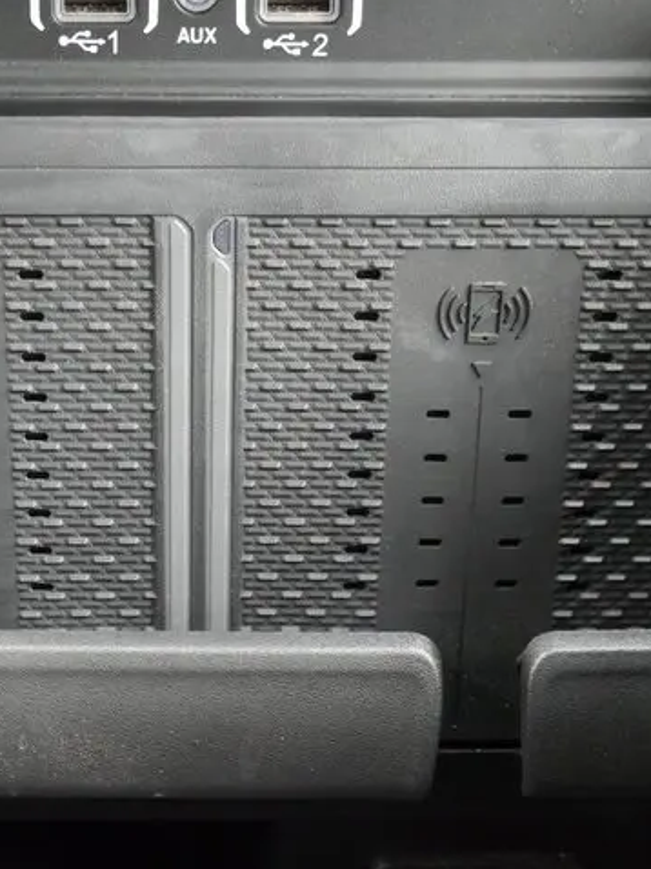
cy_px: 434
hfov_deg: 21.8
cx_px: 195
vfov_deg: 29.0
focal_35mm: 67
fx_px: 1682
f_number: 5.3
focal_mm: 25
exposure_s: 1/15
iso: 3200
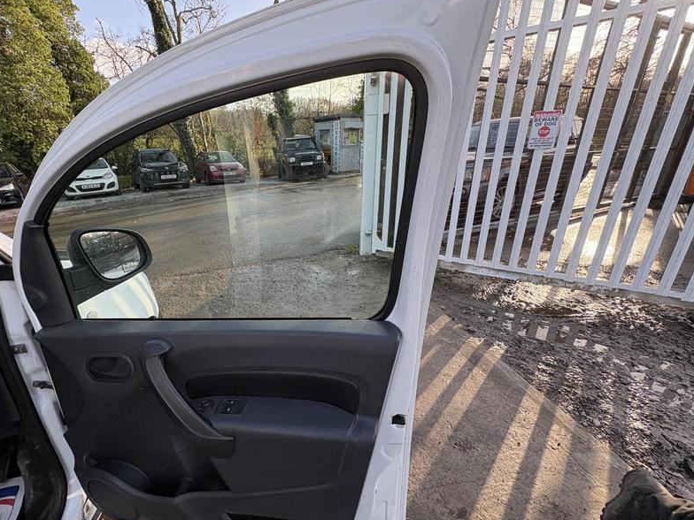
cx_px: 303
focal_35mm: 16
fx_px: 321
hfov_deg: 94.0
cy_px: 272
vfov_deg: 78.1
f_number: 2.2
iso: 50
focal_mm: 2.22
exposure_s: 1/201
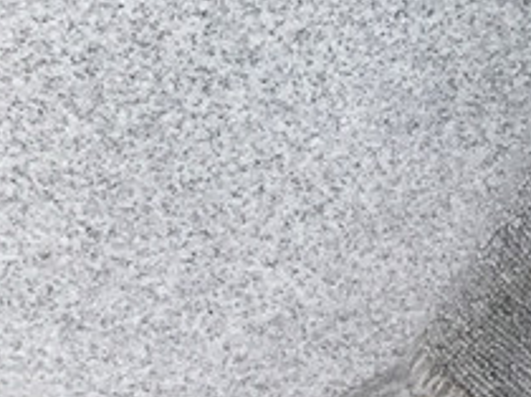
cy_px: -322
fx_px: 2038
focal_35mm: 133
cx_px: 1080
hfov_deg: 12.8
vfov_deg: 10.5
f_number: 2.4
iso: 25
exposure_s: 1/394
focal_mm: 3.3
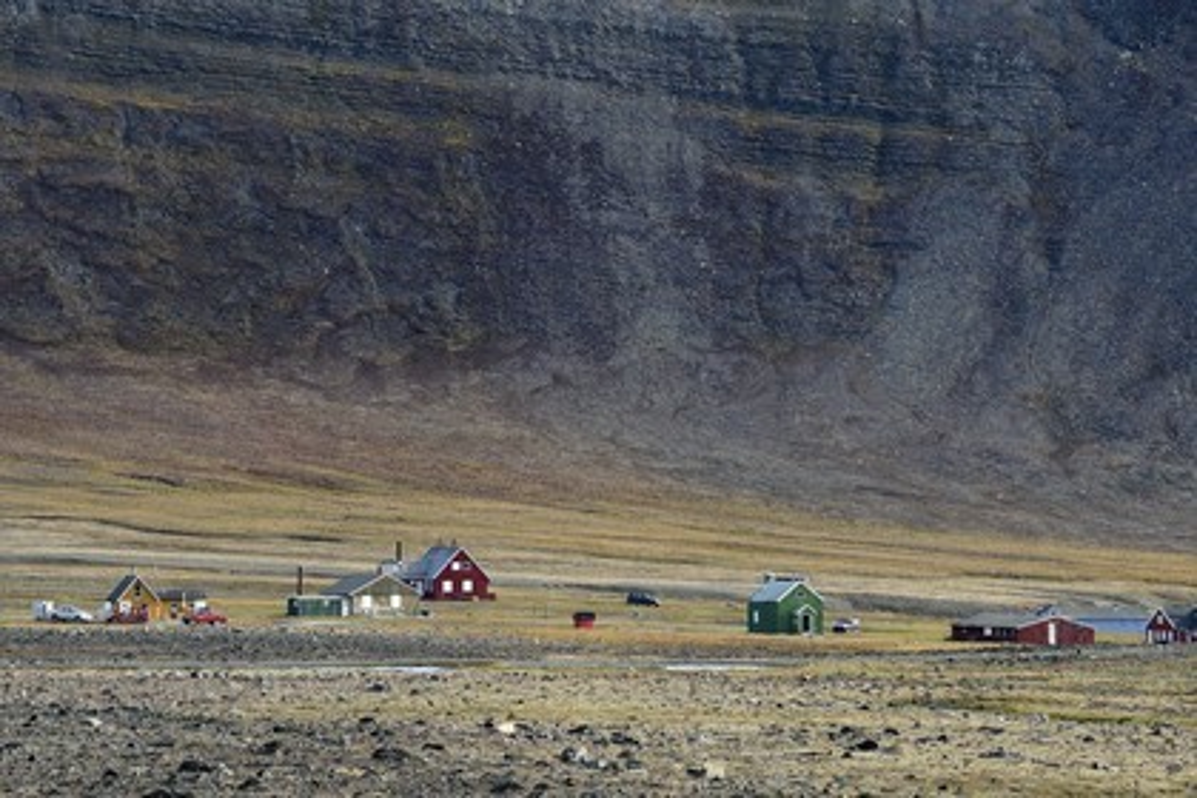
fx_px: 6317
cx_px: 598
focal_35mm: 190
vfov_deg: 7.2
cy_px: 399
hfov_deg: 10.8
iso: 200
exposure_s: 1/320
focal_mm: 190
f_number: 7.1
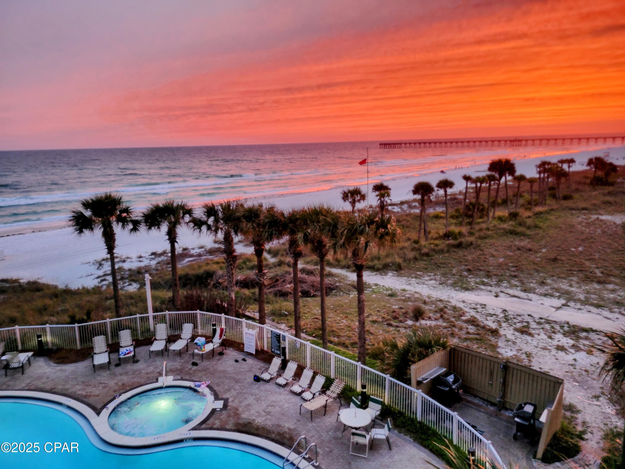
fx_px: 469
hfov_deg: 67.3
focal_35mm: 26
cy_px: 234
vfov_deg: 53.1
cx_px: 312
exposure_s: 1/60
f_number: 1.8
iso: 200
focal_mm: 5.4
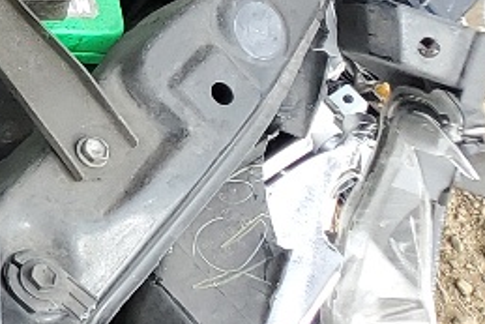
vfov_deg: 7.9
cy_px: -266
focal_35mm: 167
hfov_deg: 9.9
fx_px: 2251
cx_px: -882
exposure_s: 1/556
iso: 50
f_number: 1.5
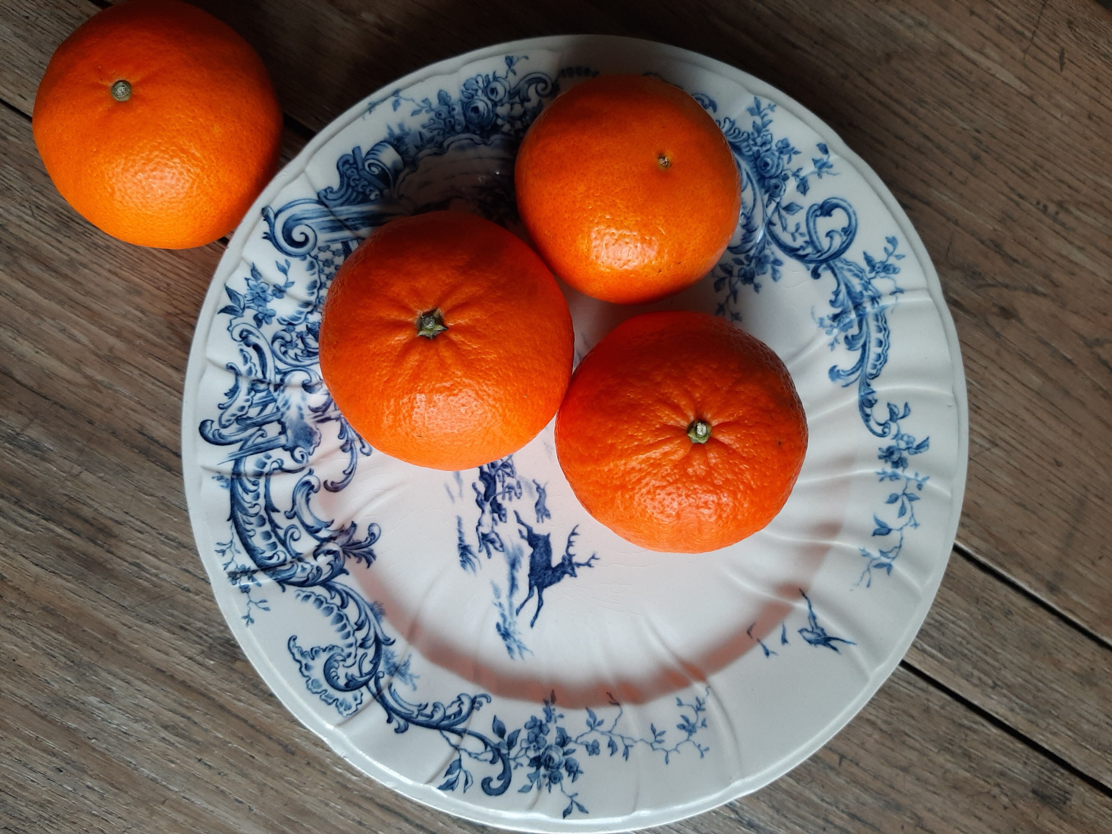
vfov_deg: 53.1
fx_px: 835
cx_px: 556
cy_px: 417
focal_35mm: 26
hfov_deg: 67.3
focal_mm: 3.93
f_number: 1.7
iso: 80
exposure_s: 1/100
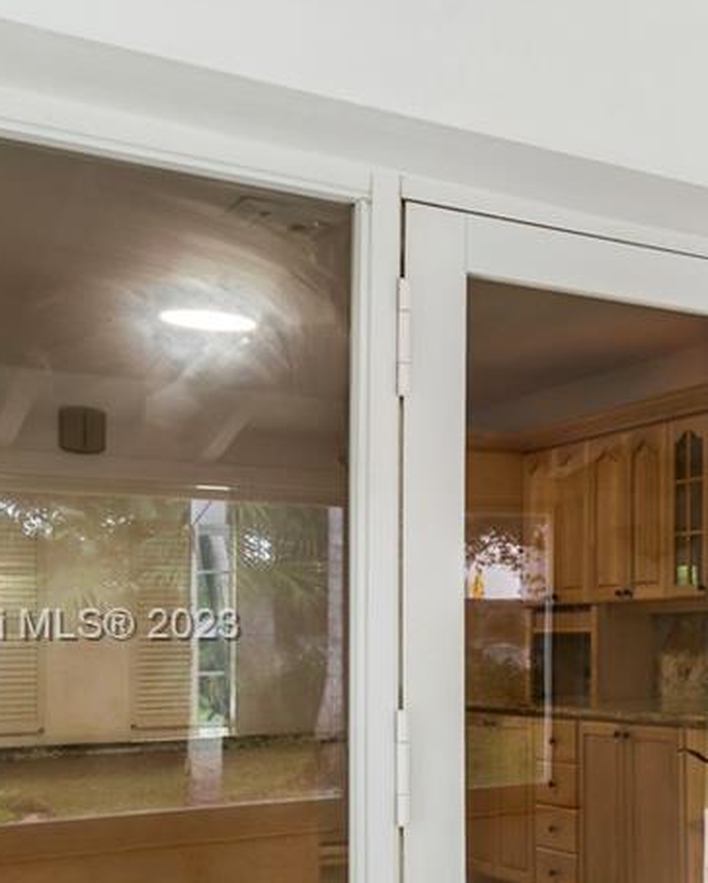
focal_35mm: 53
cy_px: 628
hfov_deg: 21.6
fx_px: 1387
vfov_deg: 34.8
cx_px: 1176
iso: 100
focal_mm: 16
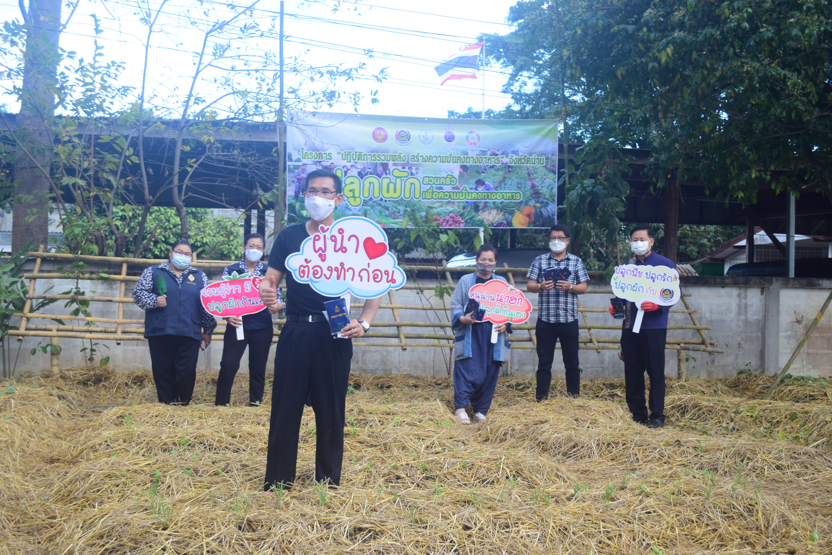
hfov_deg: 43.6
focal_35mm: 45
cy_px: 278
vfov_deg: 29.9
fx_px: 1040
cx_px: 416
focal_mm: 30
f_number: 4.5
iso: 250
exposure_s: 1/200
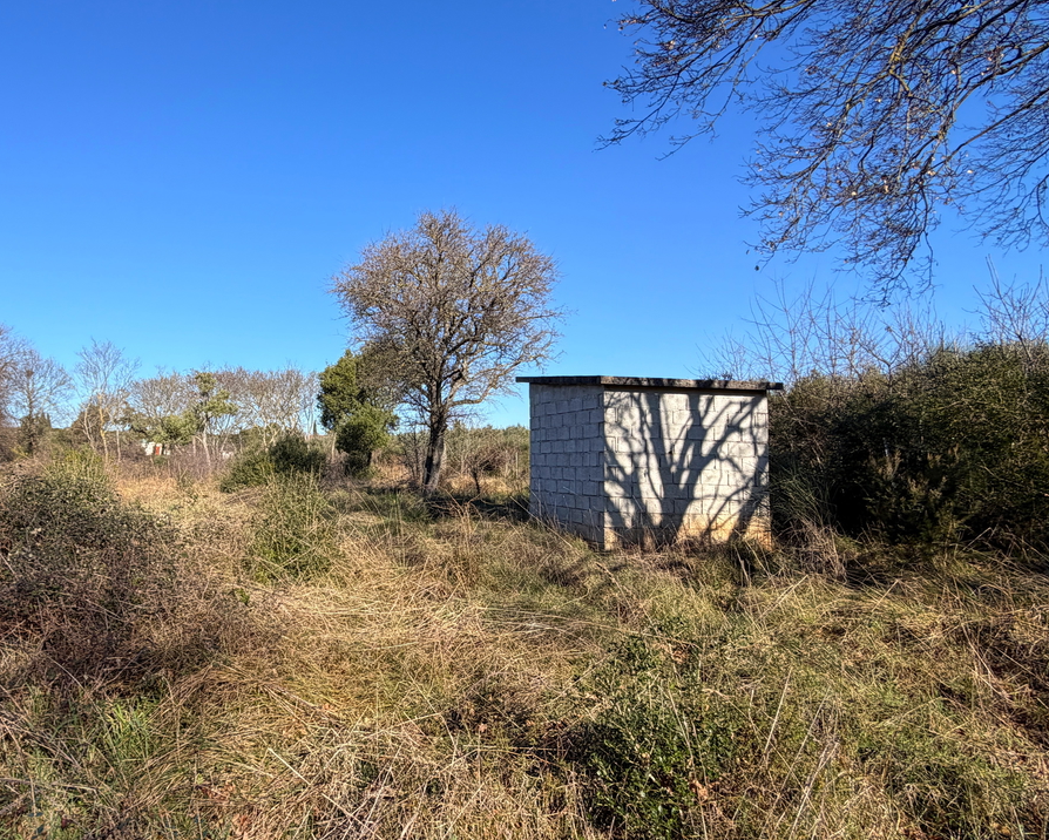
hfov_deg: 72.4
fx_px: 683
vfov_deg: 63.2
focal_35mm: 22
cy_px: 424
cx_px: 334
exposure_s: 1/770
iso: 32
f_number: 2.2
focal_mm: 2.22
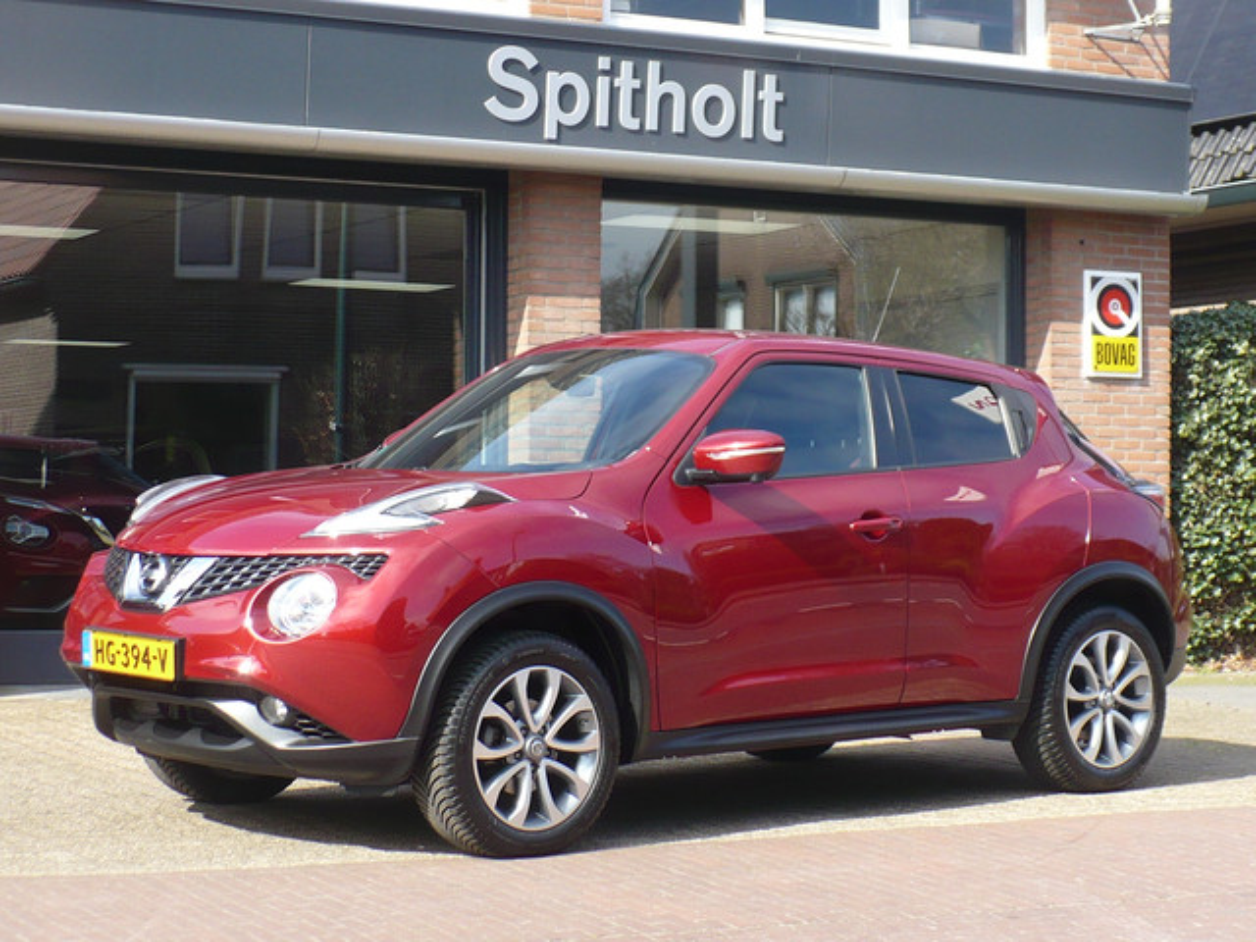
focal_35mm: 80
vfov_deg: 18.4
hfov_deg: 24.4
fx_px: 2903
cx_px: 628
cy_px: 471
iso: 100
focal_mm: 8.9
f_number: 3.1
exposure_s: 1/400
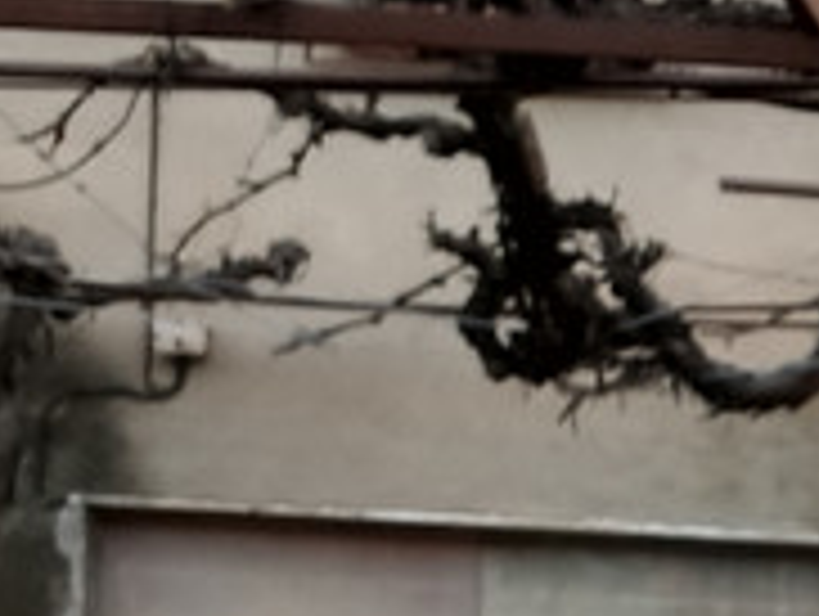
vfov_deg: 11.4
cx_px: 1456
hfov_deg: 14.2
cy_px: 1003
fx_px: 2914
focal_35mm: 123
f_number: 2.4
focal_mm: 3.23
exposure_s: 1/100
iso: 160
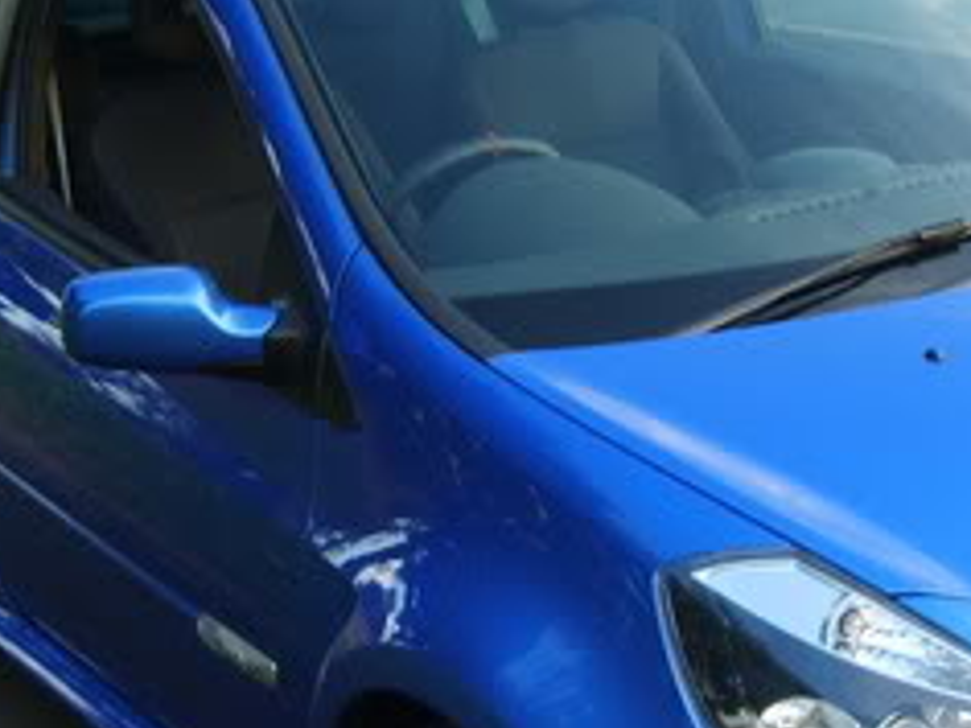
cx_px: 527
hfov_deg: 20.6
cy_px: 387
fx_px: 2665
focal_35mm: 95
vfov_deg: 15.6
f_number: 2.8
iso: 50
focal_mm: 7.4
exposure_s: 1/60
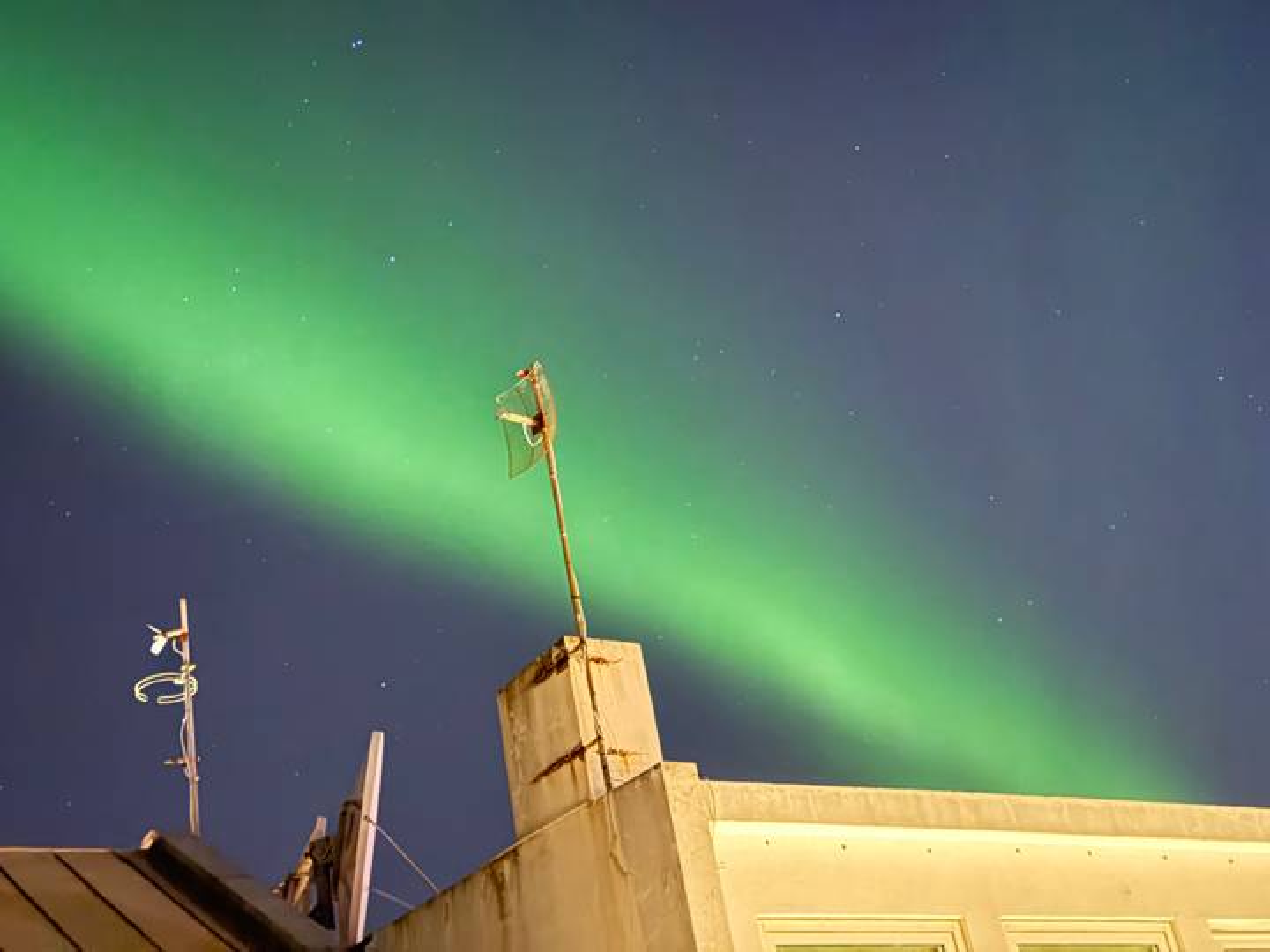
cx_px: 635
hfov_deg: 39.7
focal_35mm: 48
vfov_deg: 30.3
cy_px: 476
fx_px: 1761
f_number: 1.78
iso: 3200
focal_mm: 6.76
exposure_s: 1
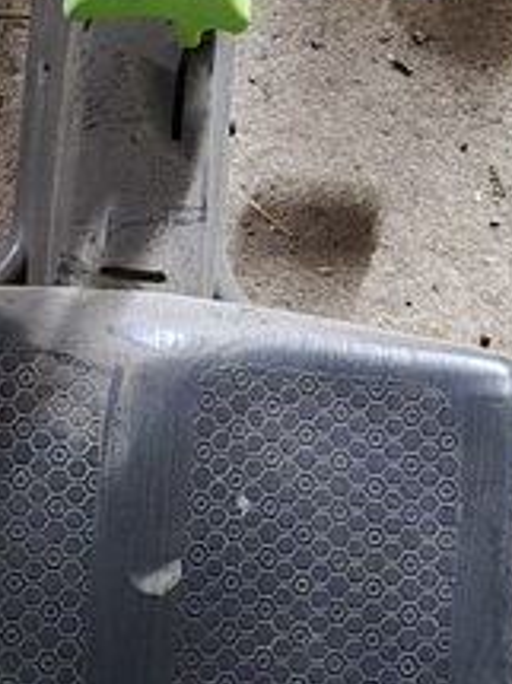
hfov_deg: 13.8
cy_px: 270
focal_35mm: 107
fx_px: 2112
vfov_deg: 18.4
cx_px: 219
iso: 2500
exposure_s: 1/25
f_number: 1.8
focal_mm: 5.4
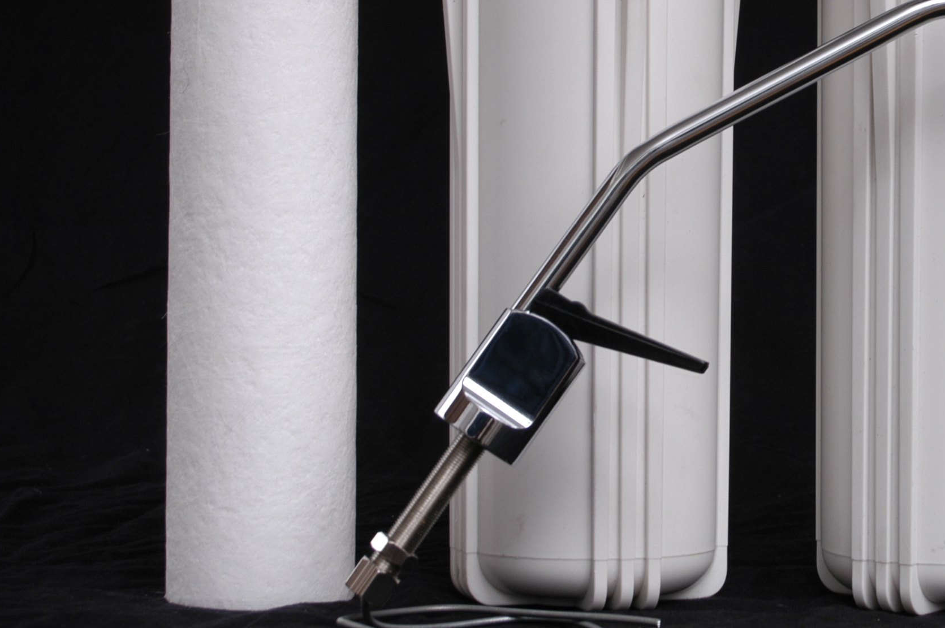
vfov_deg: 10.1
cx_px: 817
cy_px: 122
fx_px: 3541
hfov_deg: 15.1
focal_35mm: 135
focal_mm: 50
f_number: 9.5
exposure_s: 1/180
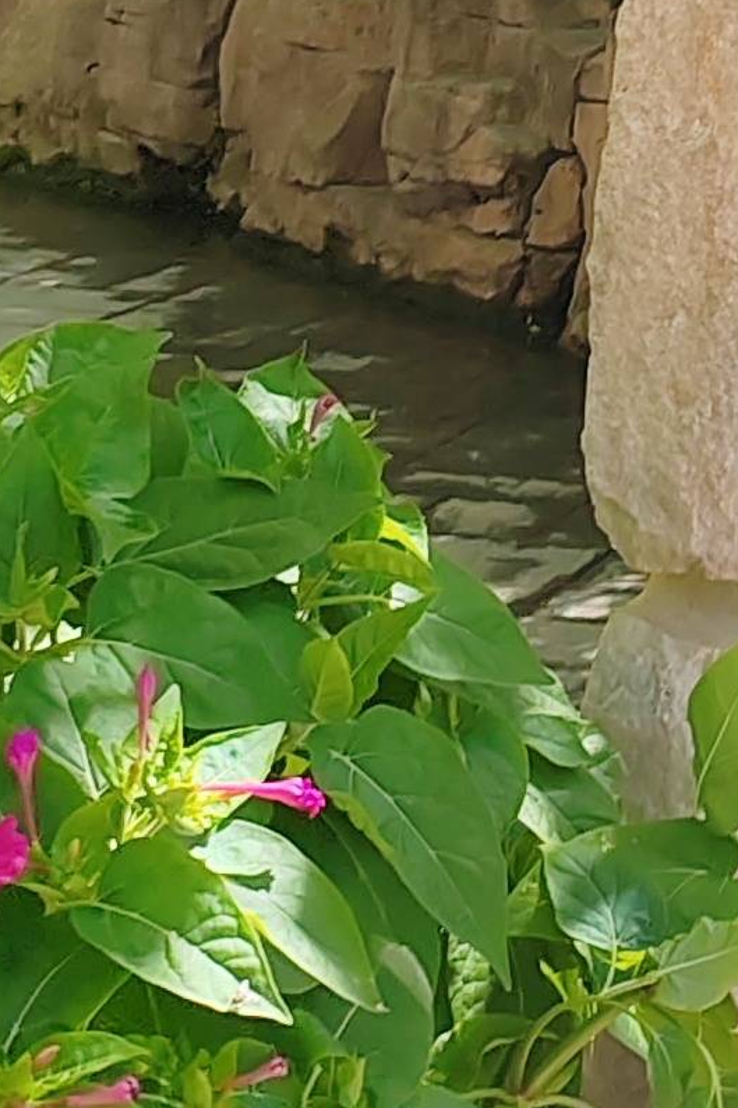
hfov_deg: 10.1
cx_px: 1297
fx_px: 3968
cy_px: -678
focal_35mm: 129
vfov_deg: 14.5
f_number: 1.8
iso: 50
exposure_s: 1/350
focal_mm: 6.14
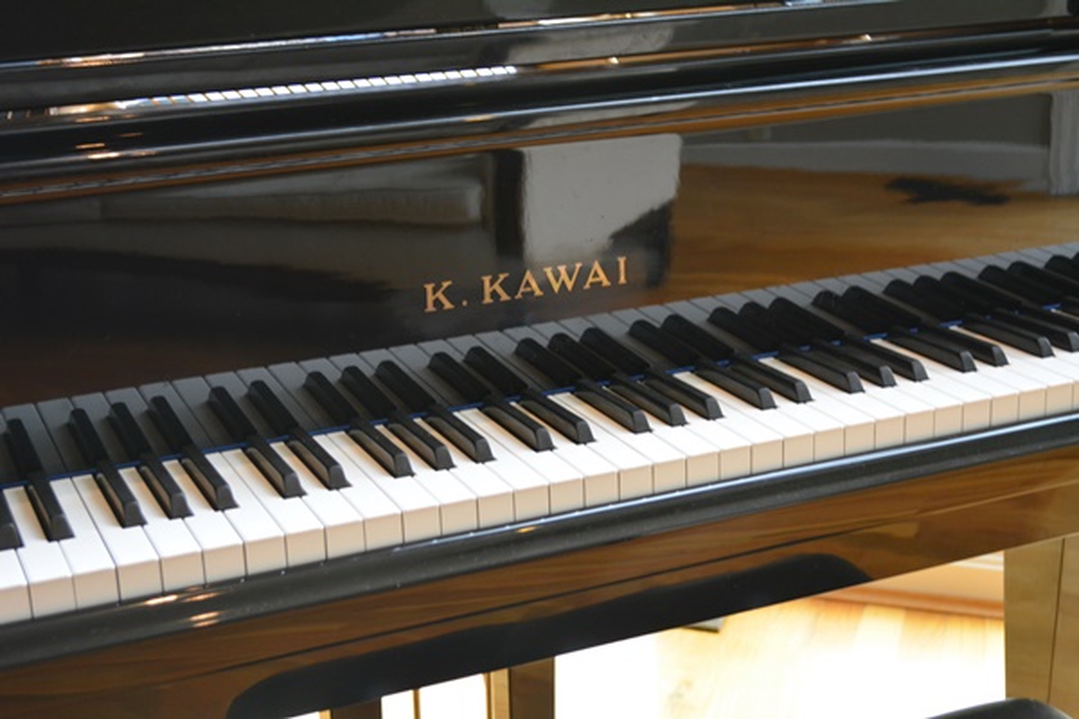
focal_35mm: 54
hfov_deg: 36.9
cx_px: 540
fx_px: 1618
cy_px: 360
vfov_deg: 25.1
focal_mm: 36
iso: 800
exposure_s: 1/60
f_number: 5
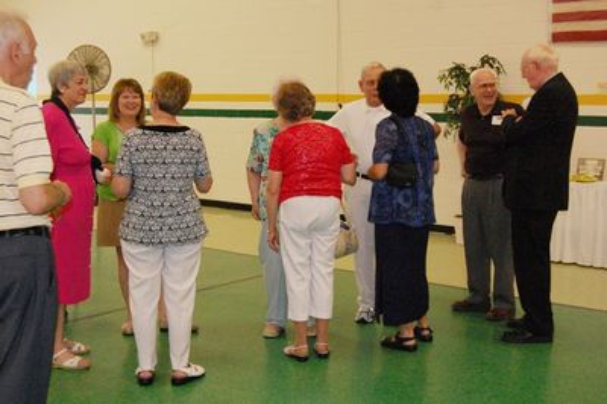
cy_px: 202
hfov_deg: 41.1
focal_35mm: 48
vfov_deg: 28.0
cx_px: 304
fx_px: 809
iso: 1600
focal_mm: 32
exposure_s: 1/60
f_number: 5.6
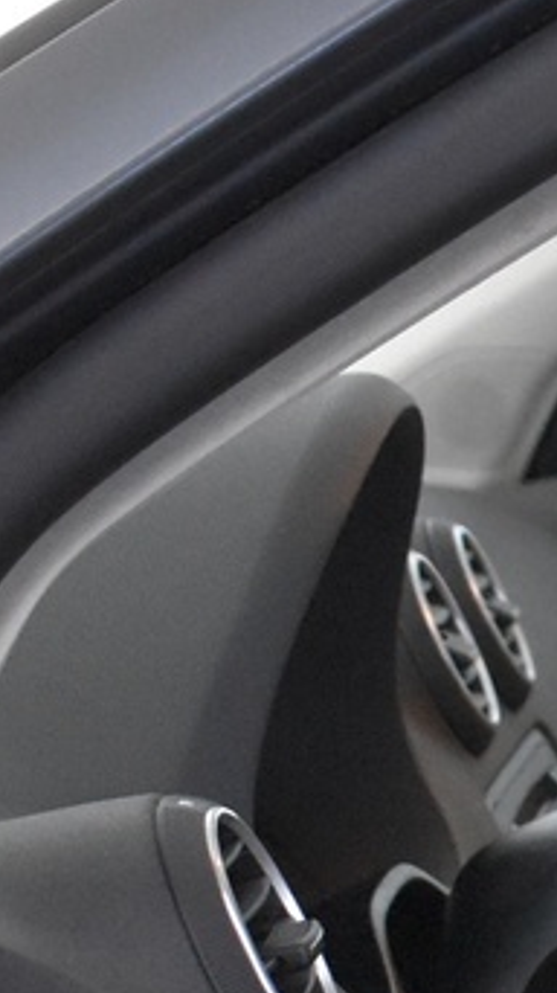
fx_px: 3524
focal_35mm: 134
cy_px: 1202
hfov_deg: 8.6
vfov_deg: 15.4
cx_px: 1108
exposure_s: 1/60
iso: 3600
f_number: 3.5
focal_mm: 18
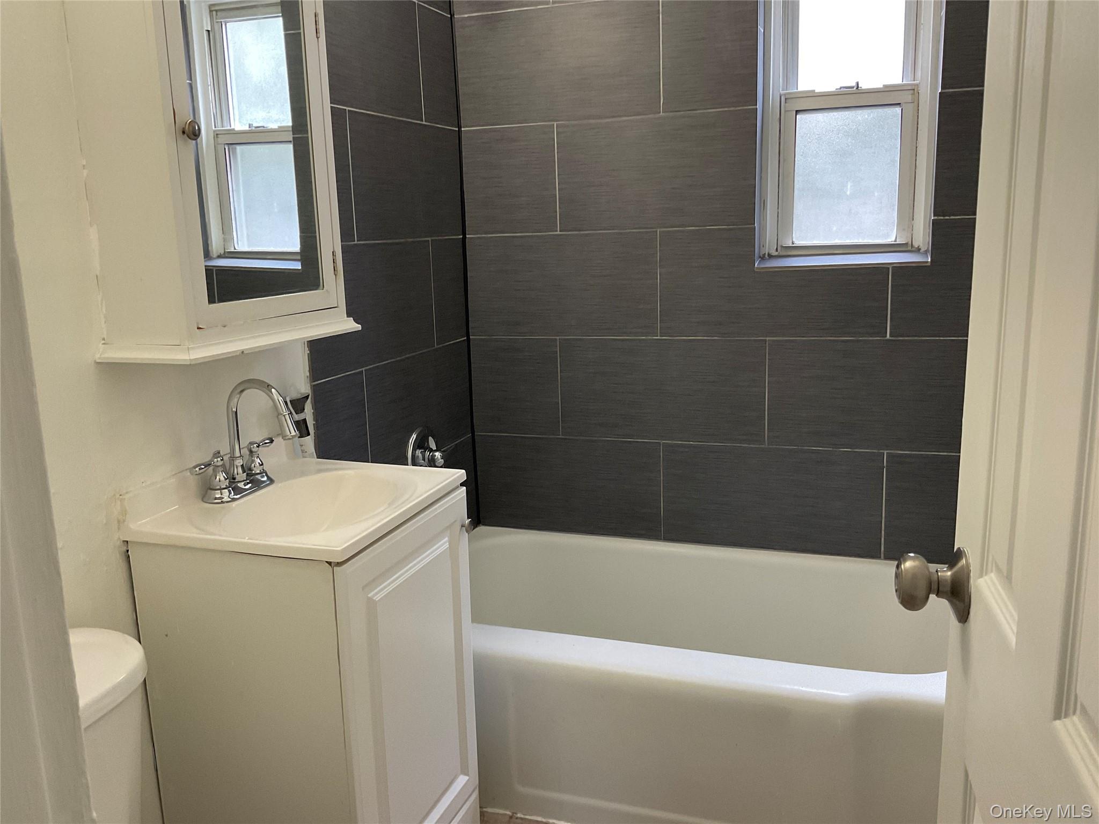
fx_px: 921
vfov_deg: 48.2
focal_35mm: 29
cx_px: 550
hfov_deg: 61.7
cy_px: 412
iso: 125
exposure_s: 1/60
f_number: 1.8
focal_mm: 3
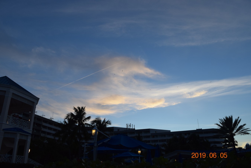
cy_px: 84
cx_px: 126
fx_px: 188
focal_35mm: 27
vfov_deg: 47.9
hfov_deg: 67.4
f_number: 7.1
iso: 400
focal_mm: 18
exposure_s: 1/200
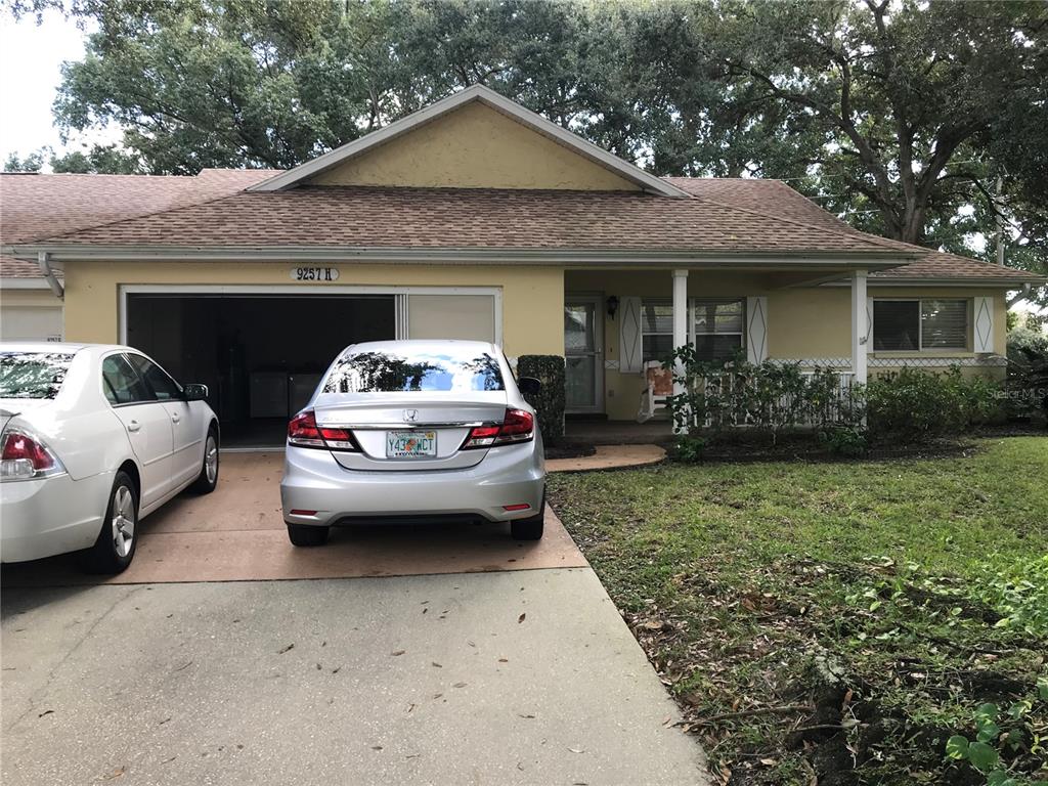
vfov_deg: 49.7
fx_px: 848
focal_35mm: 28
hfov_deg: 63.4
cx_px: 524
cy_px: 393
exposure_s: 1/130
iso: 20
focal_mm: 3.99
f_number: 1.8
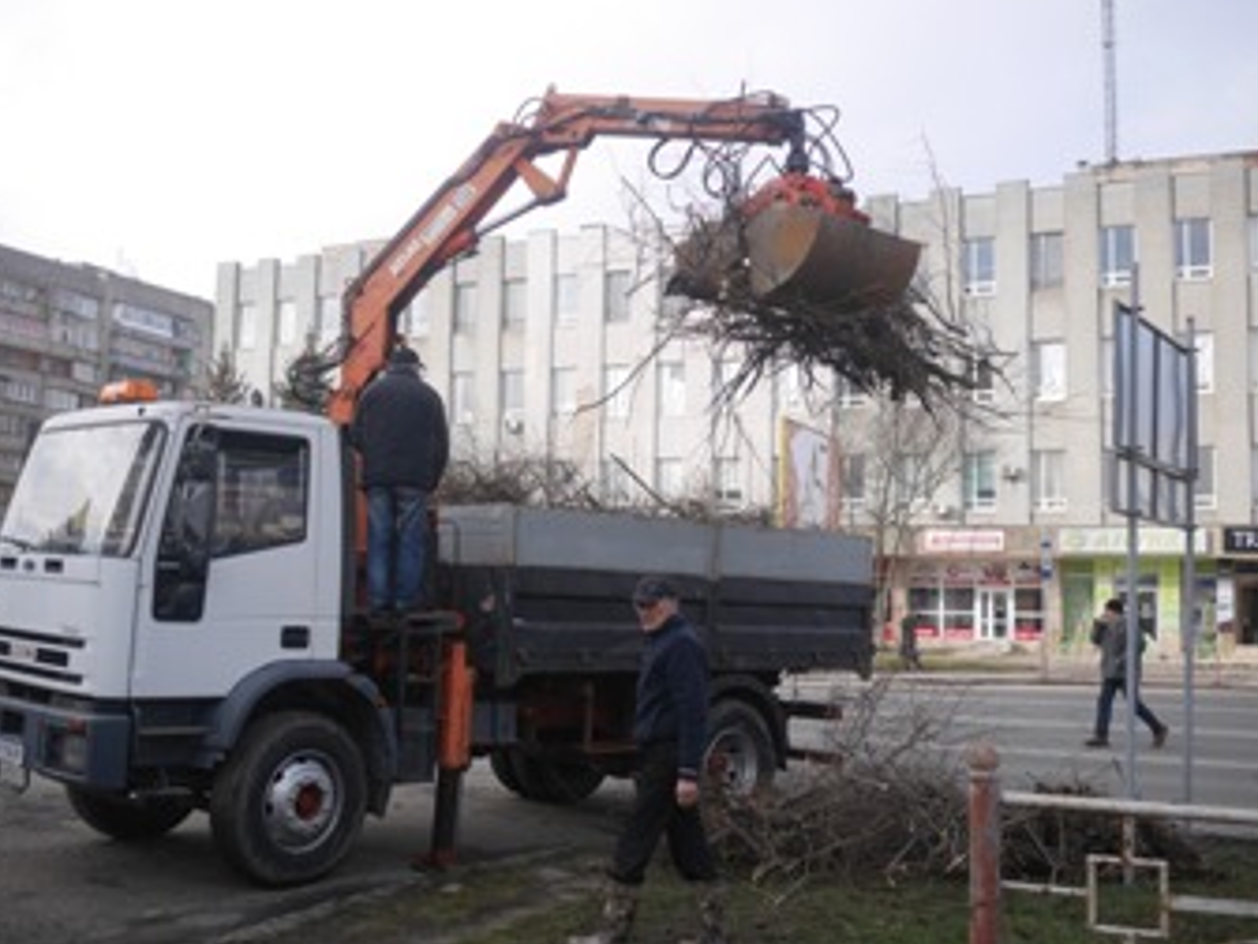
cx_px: 622
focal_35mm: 41
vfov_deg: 35.1
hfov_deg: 45.8
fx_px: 1490
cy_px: 474
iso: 800
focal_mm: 20
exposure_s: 1/8000
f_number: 2.2
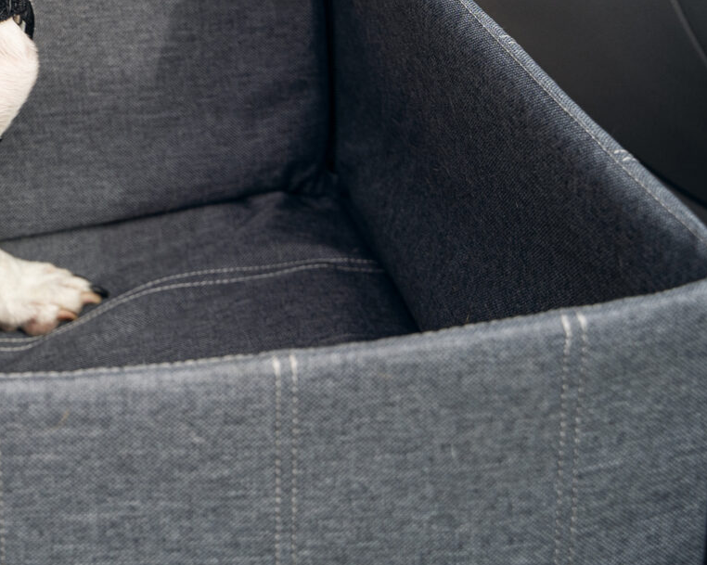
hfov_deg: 14.8
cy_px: -189
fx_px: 2573
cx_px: -276
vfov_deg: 12.1
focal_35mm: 123
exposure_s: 1/200
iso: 100
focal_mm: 39
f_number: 4.5
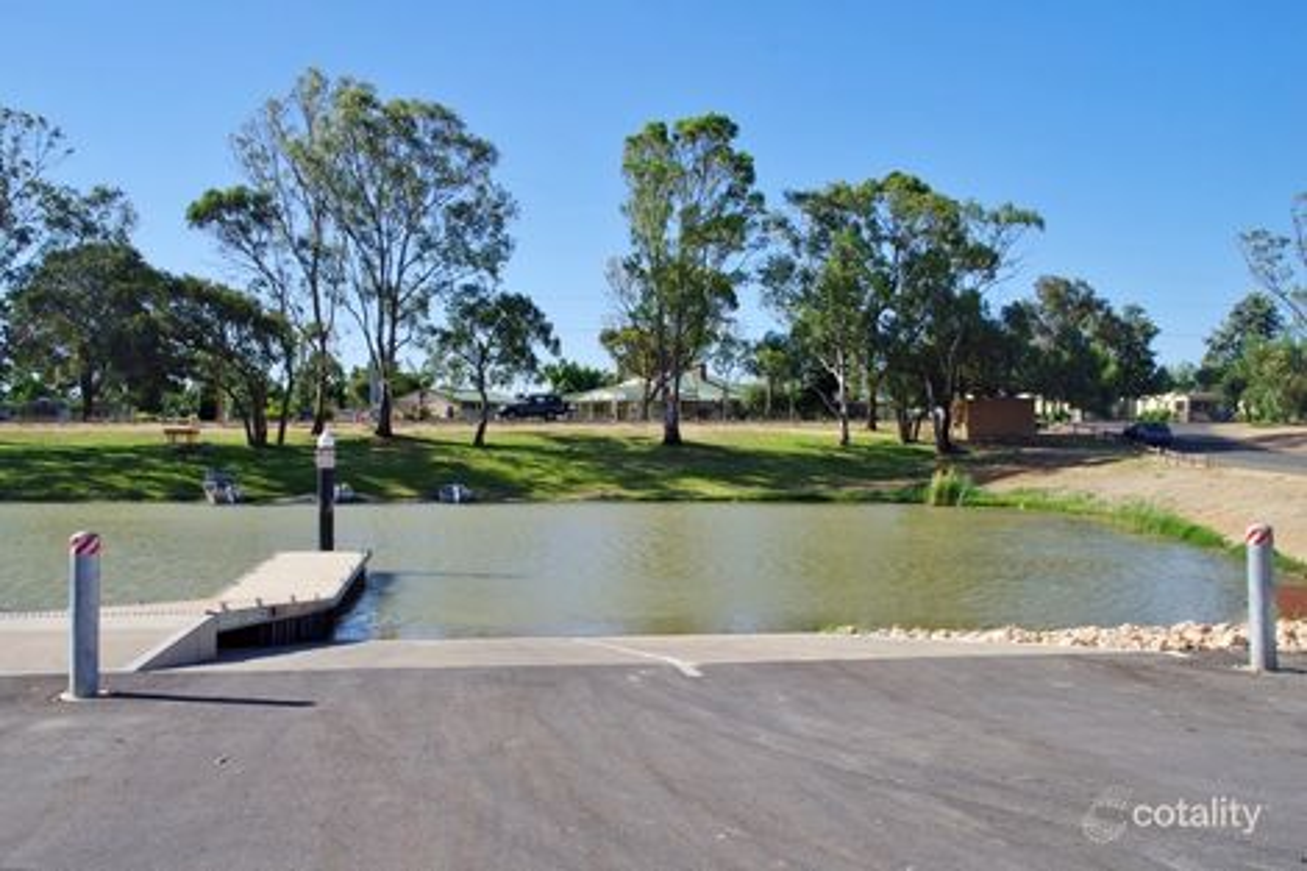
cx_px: 654
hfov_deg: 55.8
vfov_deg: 38.9
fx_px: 1234
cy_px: 436
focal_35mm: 34
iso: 100
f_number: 11
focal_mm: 23
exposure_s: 1/125
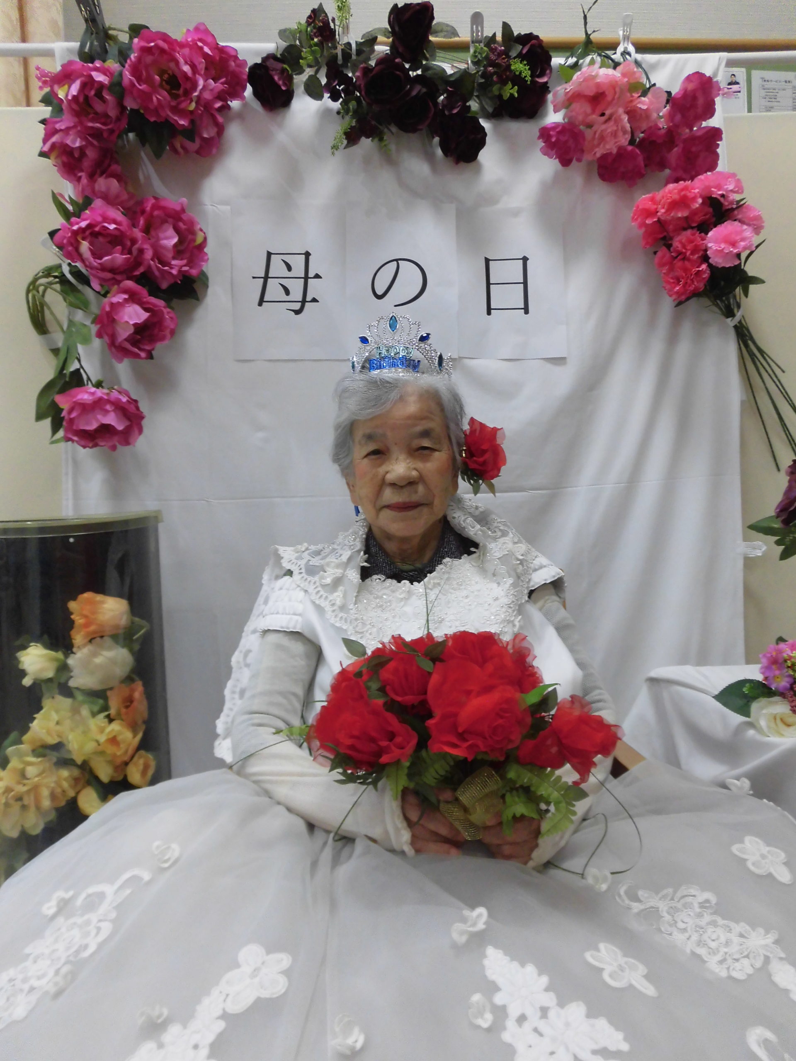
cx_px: 398
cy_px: 530
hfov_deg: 56.8
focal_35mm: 24
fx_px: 736
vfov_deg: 71.6
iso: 200
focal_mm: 4.3
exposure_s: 1/50
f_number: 3.1
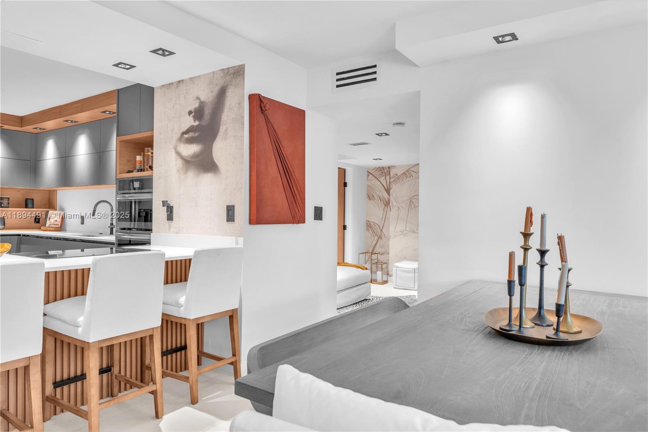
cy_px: 216
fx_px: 432
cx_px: 324
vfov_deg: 53.1
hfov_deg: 73.7
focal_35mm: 24
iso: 320
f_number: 9
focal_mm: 24
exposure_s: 1/1.67
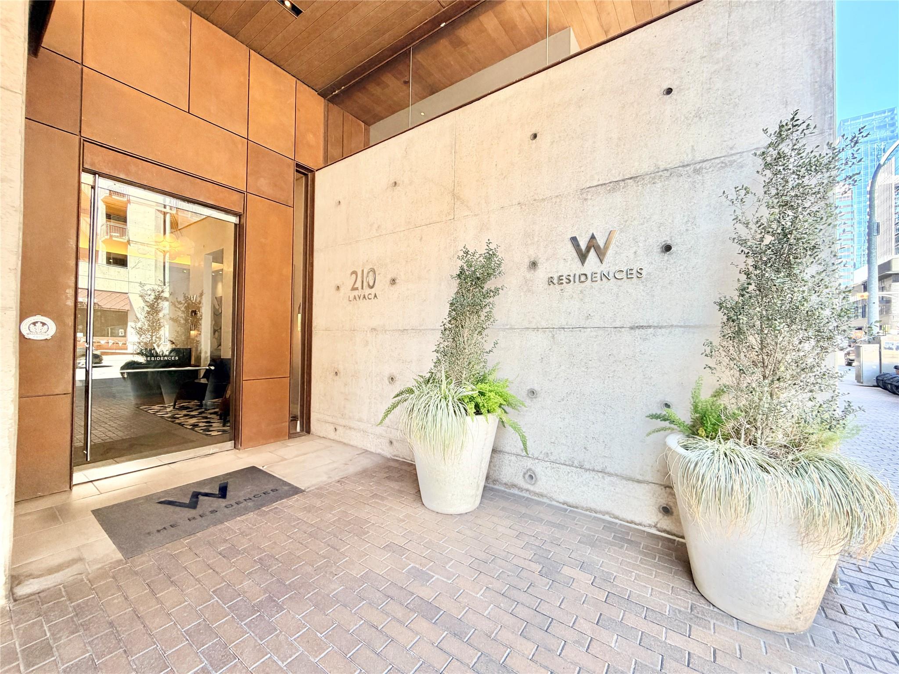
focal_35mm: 14
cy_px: 337
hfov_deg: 102.1
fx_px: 364
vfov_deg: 85.7
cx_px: 450
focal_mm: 2.22
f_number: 2.2
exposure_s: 1/121
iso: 80
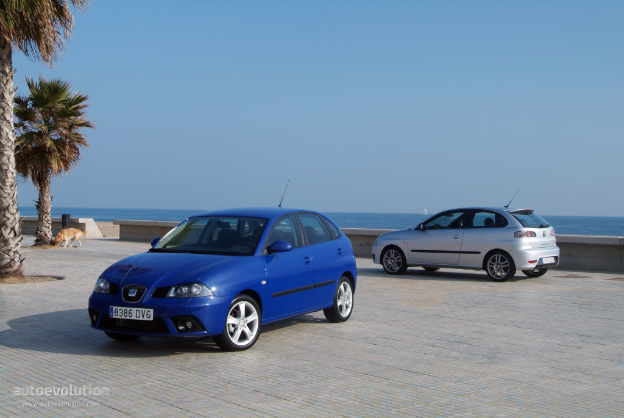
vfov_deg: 26.5
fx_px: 885
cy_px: 209
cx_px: 312
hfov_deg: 38.8
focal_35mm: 51
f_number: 11
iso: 100
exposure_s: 1/60
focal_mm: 34
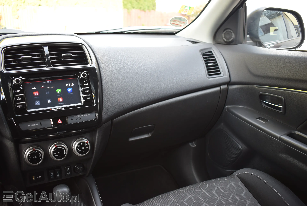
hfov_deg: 55.1
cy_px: 103
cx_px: 154
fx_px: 294
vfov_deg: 38.4
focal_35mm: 34
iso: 560
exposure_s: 1/60
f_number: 4
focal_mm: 23
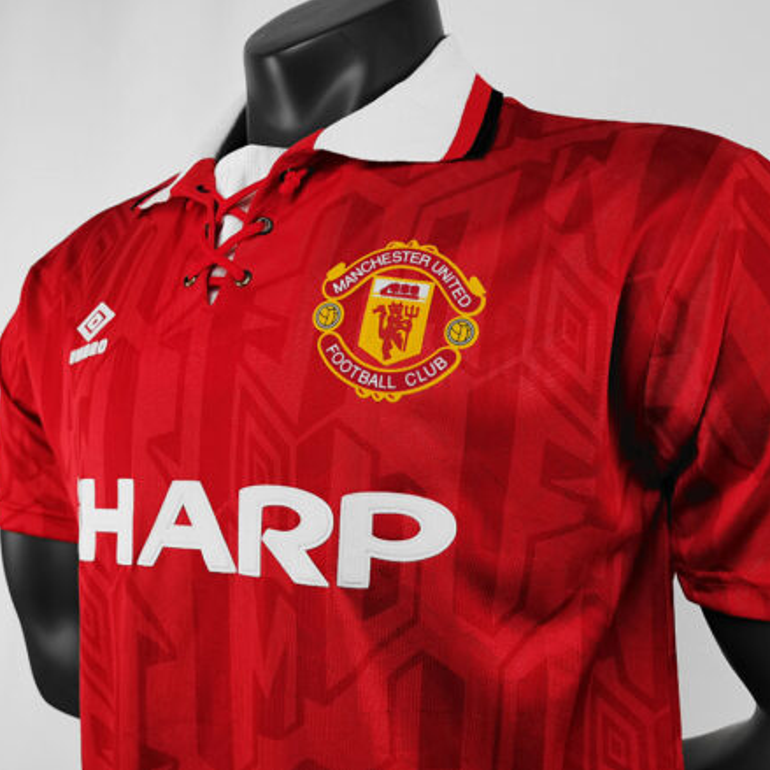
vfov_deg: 47.2
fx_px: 881
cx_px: 417
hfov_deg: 47.2
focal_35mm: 35
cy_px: 377
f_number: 1.8
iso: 160
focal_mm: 5.58
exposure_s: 1/100
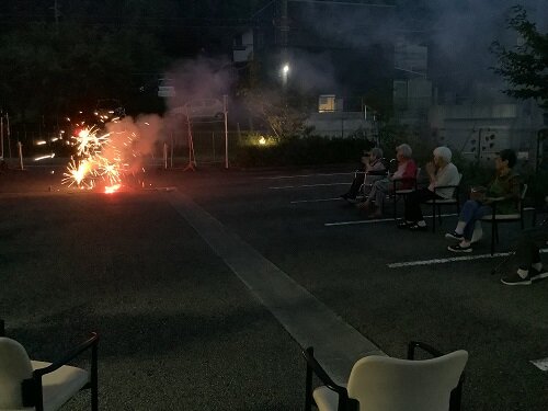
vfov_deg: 45.4
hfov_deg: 58.4
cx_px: 274
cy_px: 206
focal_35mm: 31
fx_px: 491
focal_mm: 3.3
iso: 800
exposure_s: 1/17
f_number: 2.4
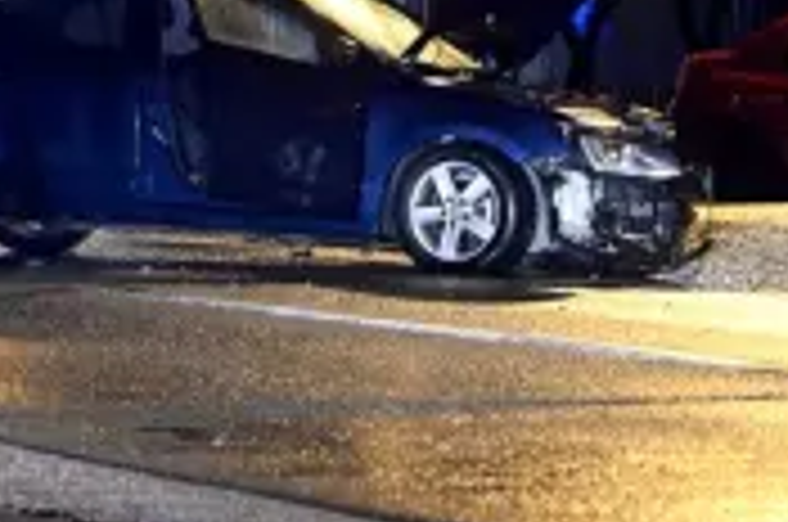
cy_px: -202
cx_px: -27
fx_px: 7778
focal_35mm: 356
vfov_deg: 3.8
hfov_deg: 5.8
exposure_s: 1/50
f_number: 3.2
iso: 6400
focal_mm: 82
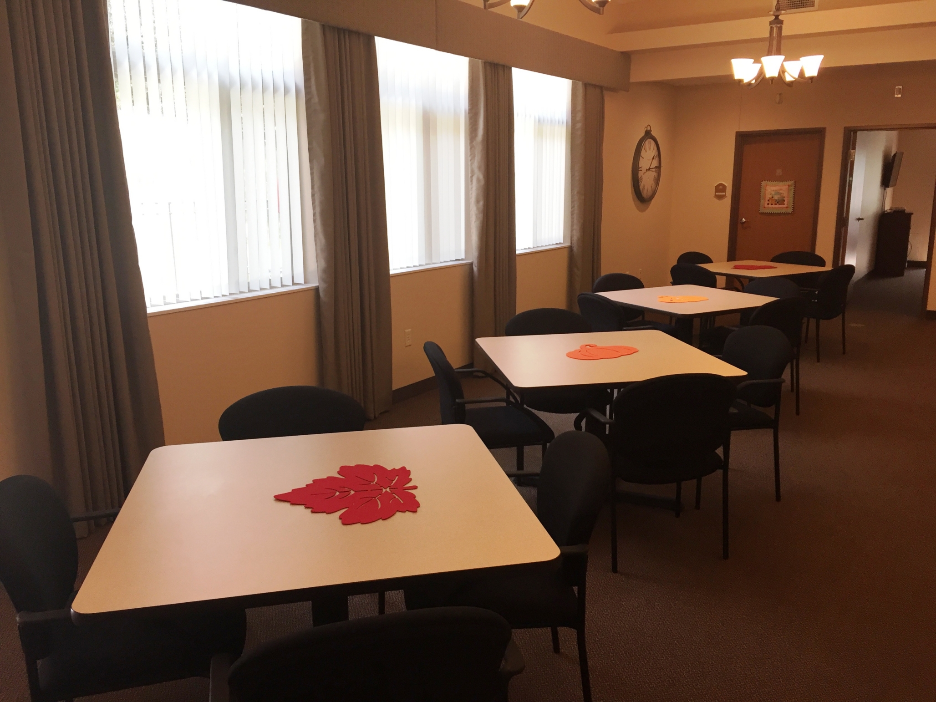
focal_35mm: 29
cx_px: 468
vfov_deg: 48.2
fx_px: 784
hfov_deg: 61.7
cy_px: 351
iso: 32
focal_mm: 4.15
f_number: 2.2
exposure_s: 1/30
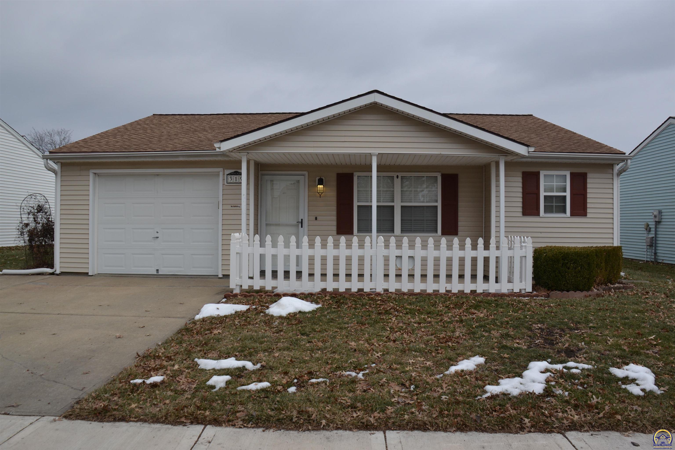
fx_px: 506
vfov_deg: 47.9
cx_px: 338
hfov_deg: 67.4
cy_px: 225
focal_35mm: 27
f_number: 8
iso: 100
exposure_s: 1/250
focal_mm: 18
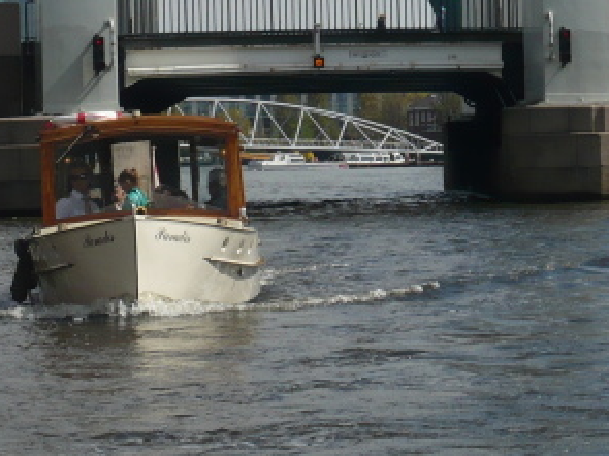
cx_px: 357
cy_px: 90
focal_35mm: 195
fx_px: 3429
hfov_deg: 10.1
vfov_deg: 7.6
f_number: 13
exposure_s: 1/200
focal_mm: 13.9
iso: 100
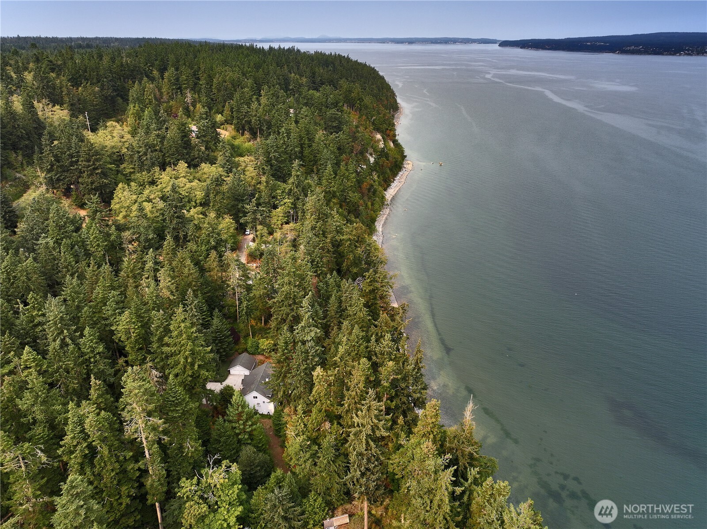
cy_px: 264
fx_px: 490
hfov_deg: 71.6
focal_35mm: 24
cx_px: 354
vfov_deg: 56.8
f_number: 2.8
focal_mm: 12.29
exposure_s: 1/80
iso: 110
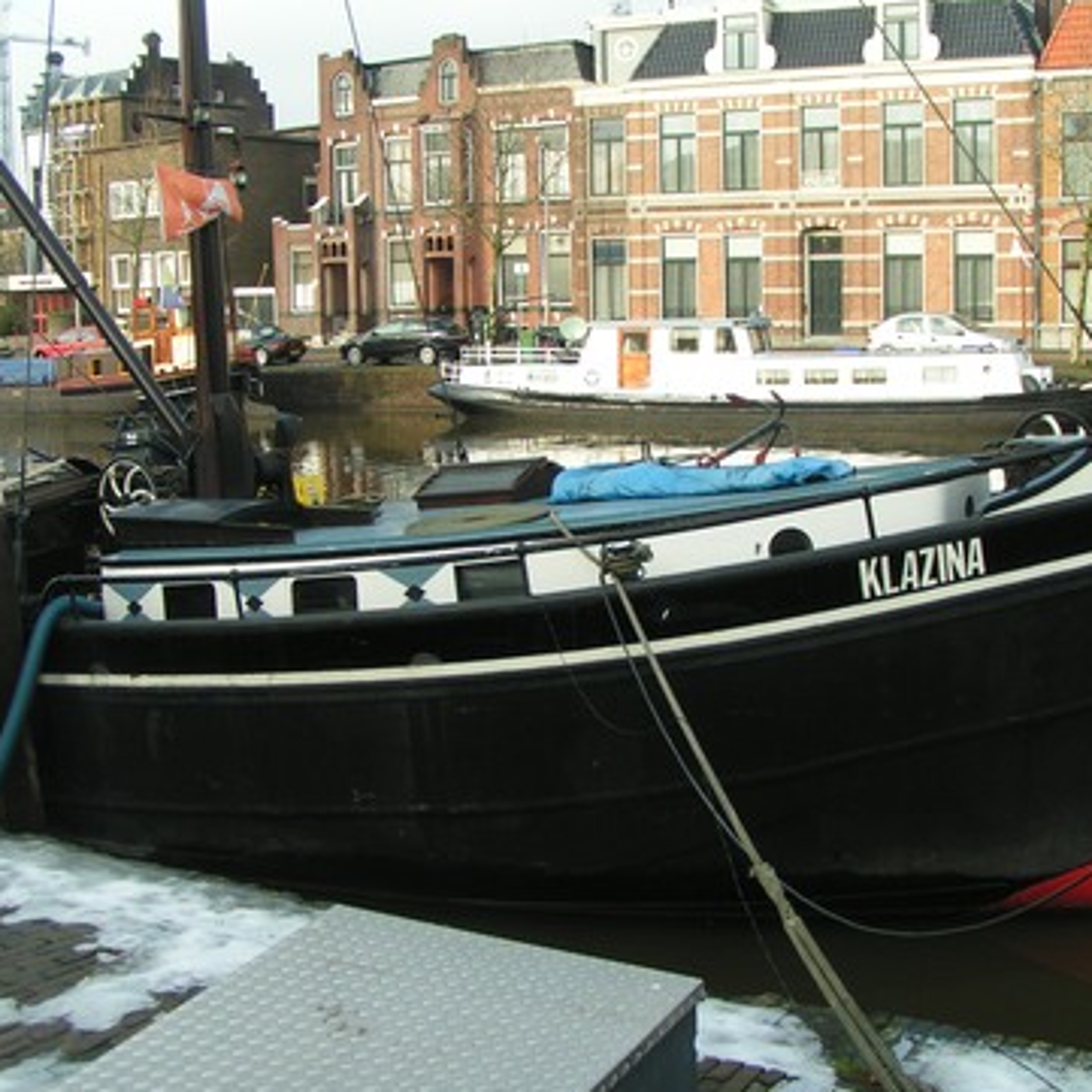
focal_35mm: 46
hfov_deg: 36.7
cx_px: 640
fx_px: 1642
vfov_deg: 36.8
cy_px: 552
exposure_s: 1/125
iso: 50
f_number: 5
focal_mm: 5.8
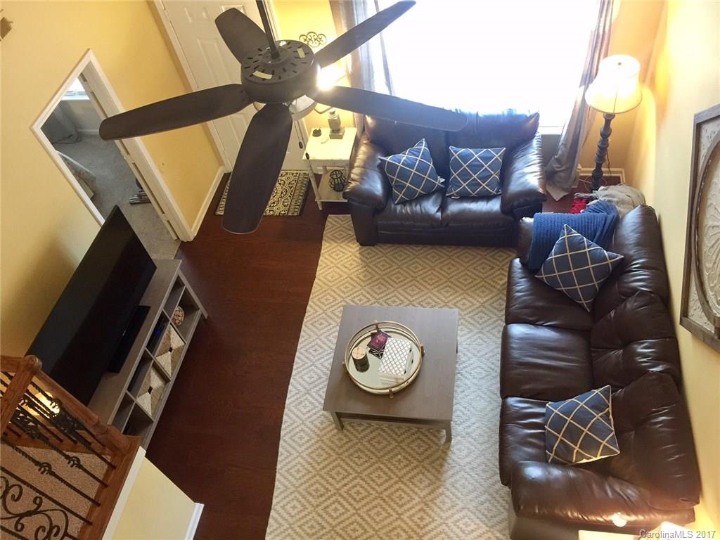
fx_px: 603
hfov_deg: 61.7
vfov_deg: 48.2
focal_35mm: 29
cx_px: 360
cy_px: 270
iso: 125
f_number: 2.2
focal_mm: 4.15
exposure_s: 1/15
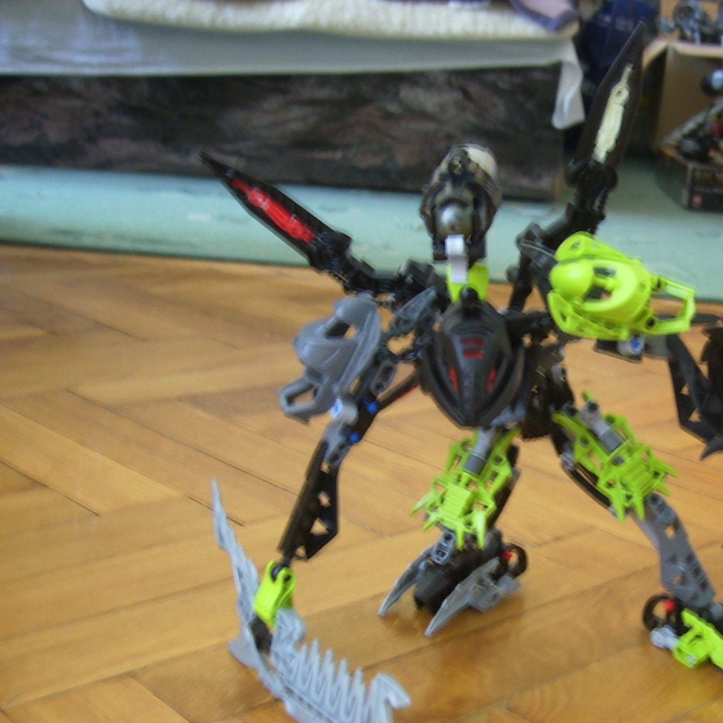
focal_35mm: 49
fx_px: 1158
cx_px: 537
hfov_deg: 34.0
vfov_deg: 34.6
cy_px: 437
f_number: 2.8
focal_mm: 5.99
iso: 50
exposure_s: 1/3
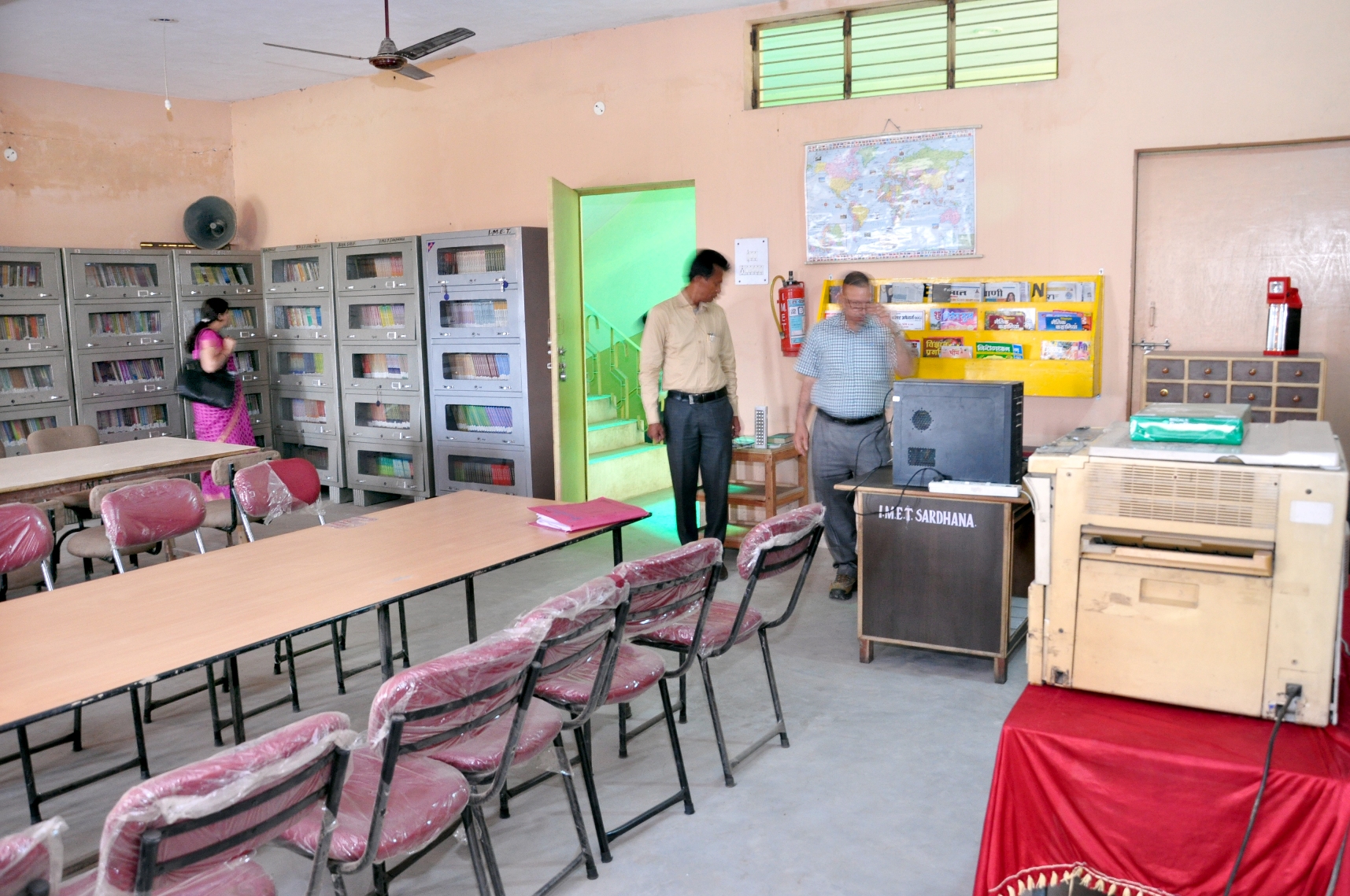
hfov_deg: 67.4
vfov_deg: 47.8
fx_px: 1011
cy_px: 448
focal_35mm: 27
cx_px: 675
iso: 800
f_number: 5.6
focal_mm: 18
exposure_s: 1/6
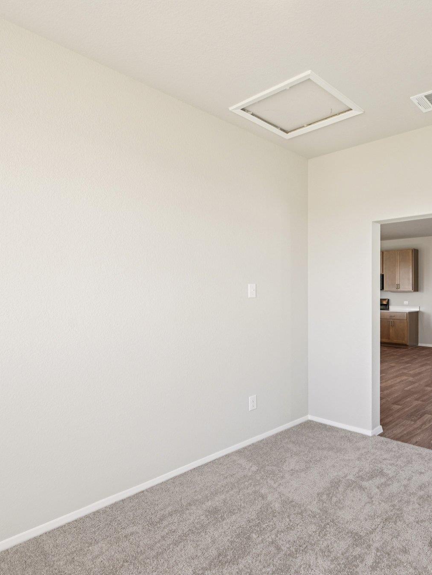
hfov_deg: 56.4
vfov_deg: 76.4
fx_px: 366
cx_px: 349
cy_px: 292
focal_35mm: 22
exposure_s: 1/30
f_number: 6.7
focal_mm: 15
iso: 100
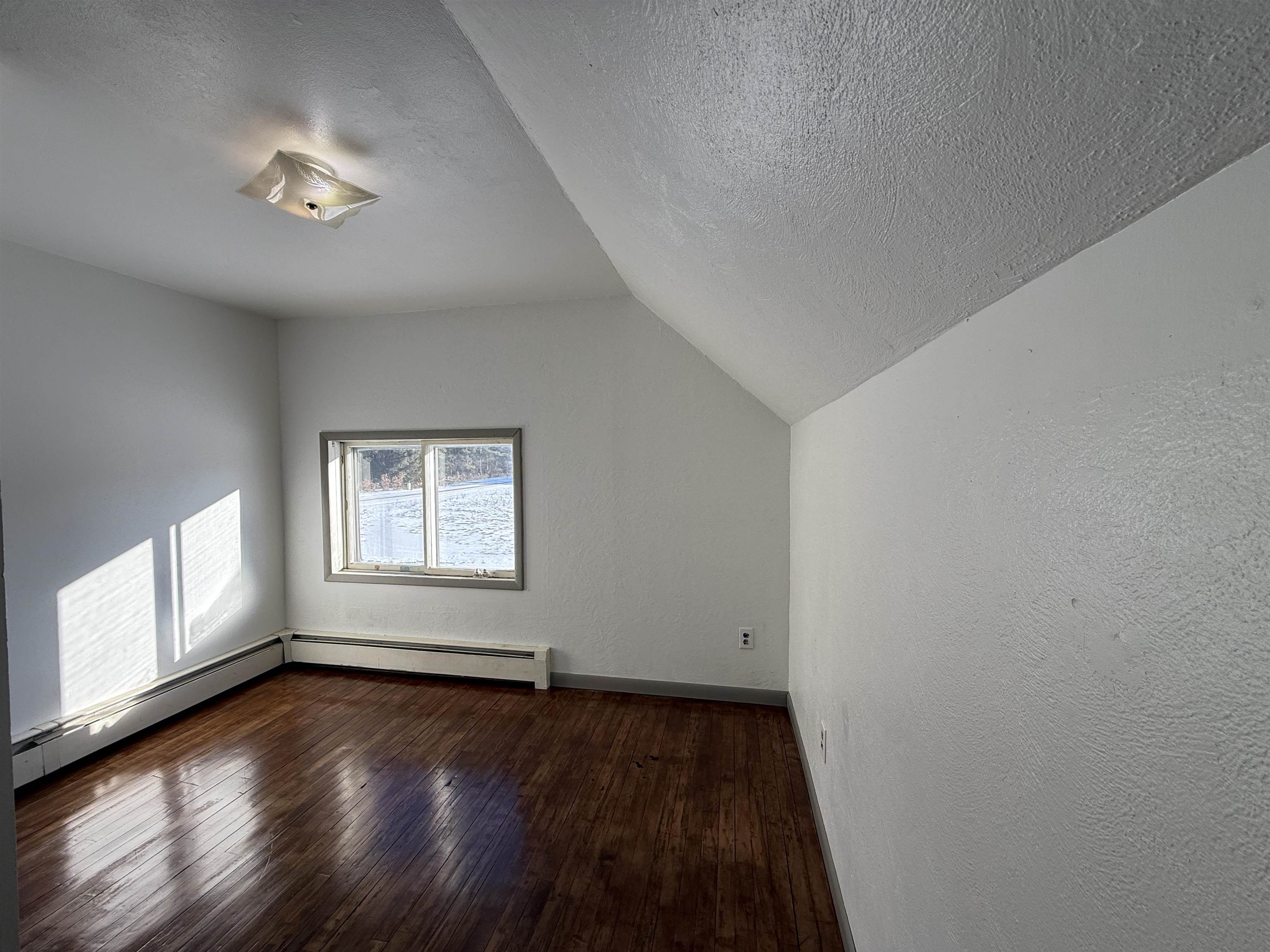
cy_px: 476
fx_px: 514
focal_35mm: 14
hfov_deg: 102.1
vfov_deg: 85.7
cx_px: 635
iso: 64
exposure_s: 1/518
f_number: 2.2
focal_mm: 2.22
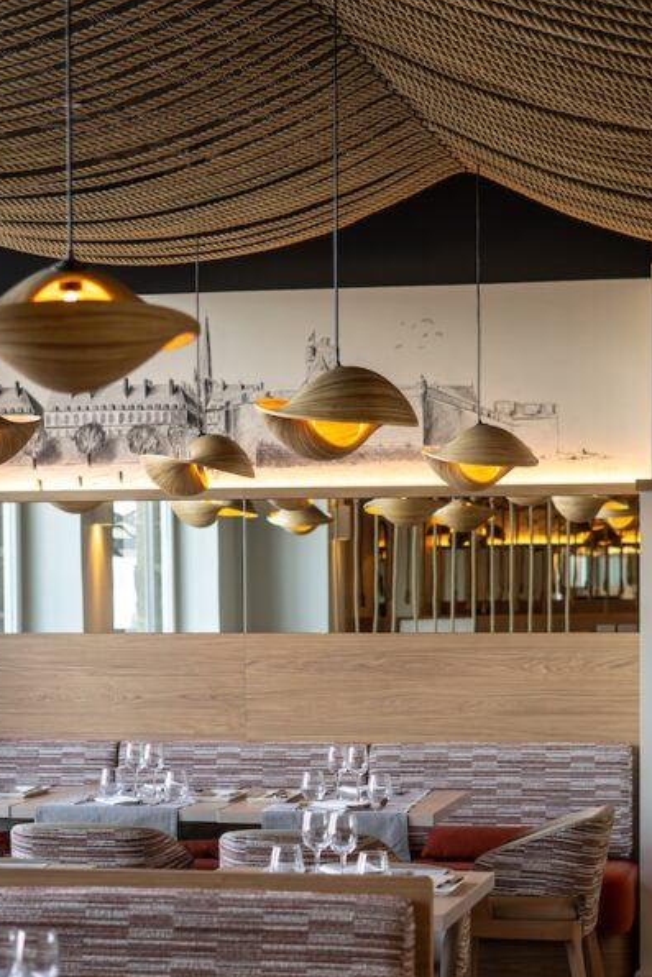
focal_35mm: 86
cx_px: 300
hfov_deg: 15.9
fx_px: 2335
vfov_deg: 23.5
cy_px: 662
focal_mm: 50
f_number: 2.8
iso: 100
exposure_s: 1/50
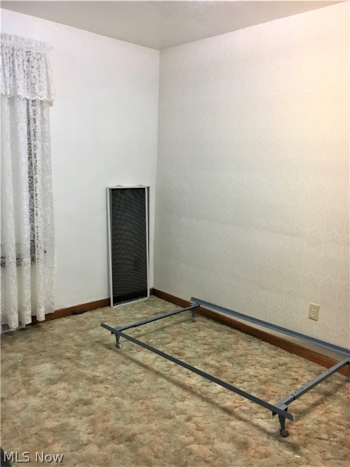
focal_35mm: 29
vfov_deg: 61.7
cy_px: 234
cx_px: 175
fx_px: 391
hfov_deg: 48.2
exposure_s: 1/30
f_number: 2.2
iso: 125
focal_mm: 4.15
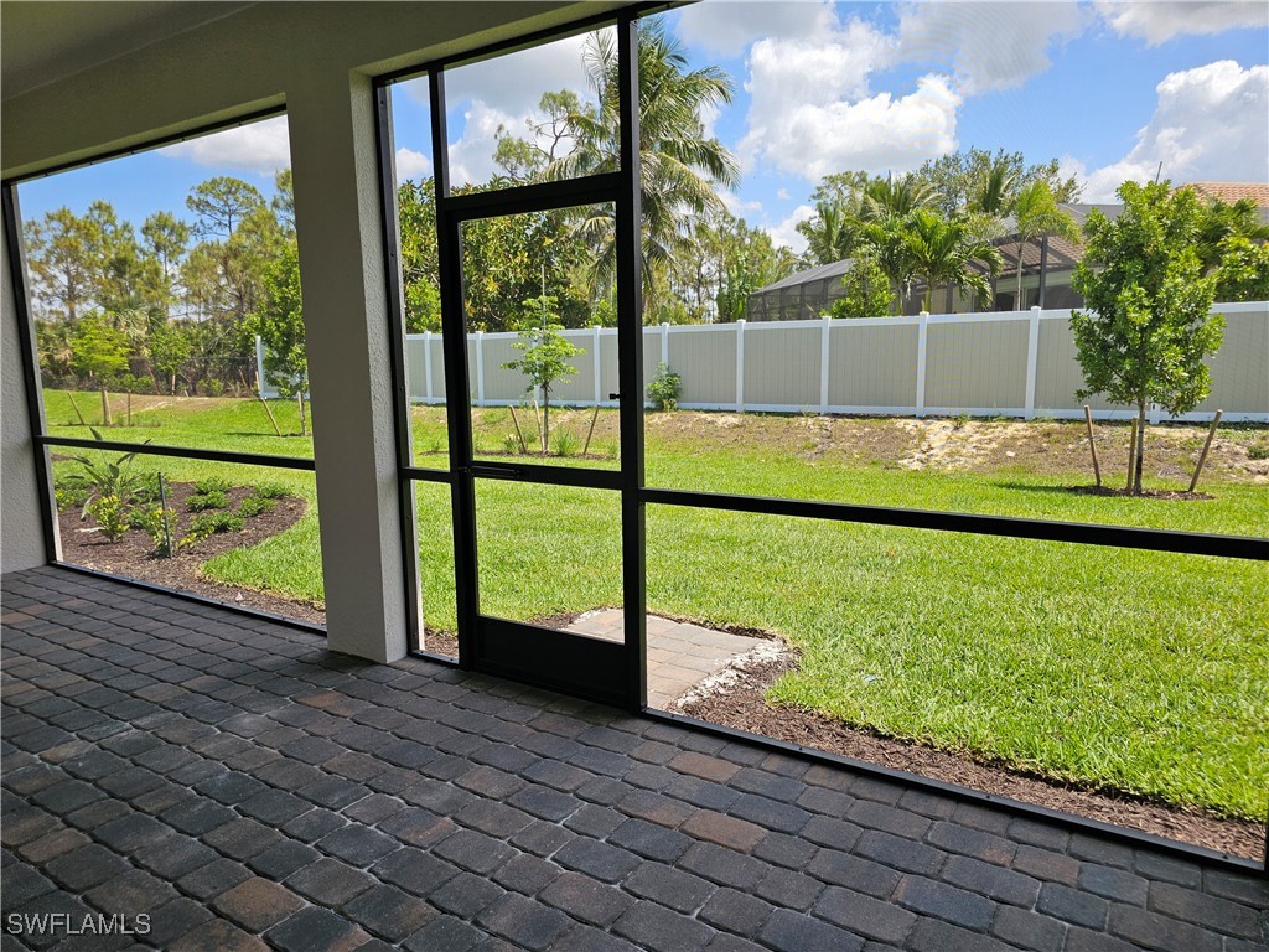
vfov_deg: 58.9
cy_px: 476
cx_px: 634
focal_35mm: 23
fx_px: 843
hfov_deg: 73.9
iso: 10
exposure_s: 1/293
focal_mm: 6.3
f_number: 1.7
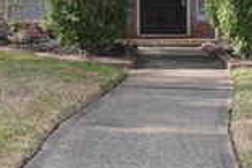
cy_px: -17
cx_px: 102
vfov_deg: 14.6
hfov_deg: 22.2
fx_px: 641
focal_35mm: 92
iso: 100
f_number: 4.5
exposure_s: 1/200
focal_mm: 19
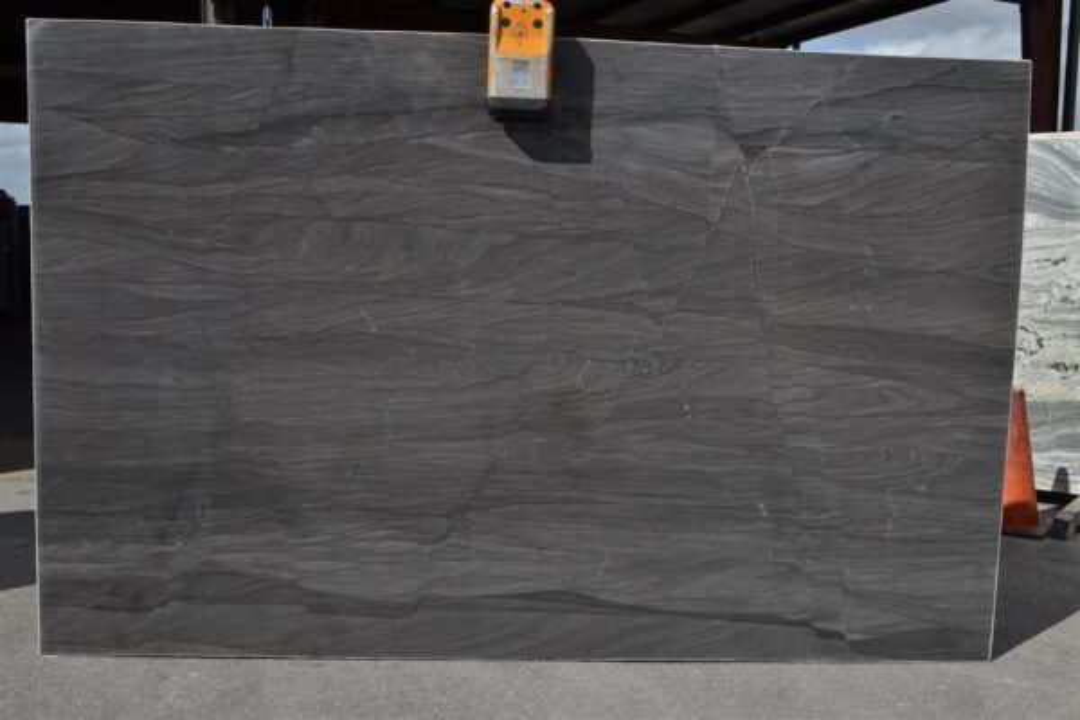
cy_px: 360
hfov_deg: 53.1
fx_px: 1080
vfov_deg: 36.9
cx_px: 540
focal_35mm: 36
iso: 200
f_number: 10
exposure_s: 1/500
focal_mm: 24
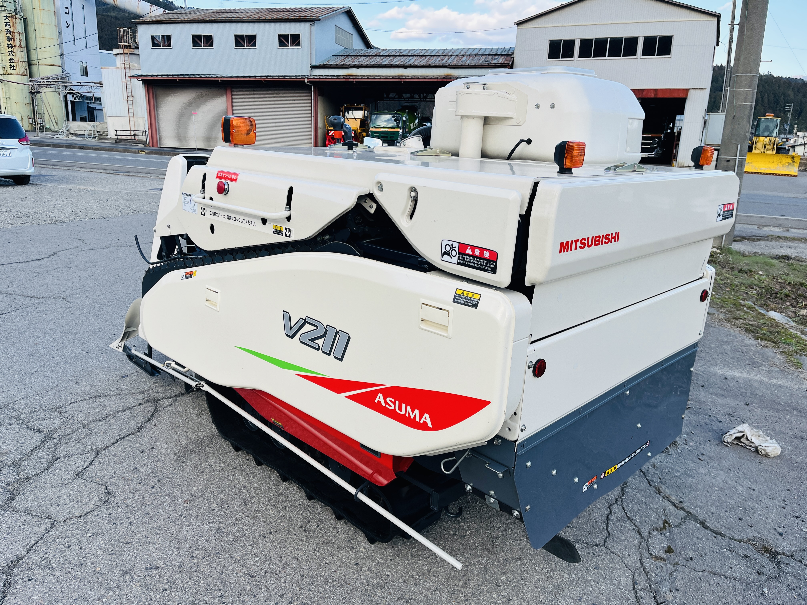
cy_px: 302
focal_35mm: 26
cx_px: 404
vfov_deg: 53.1
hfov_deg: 67.3
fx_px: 606
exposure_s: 1/804
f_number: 1.6
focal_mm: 5.1
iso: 50
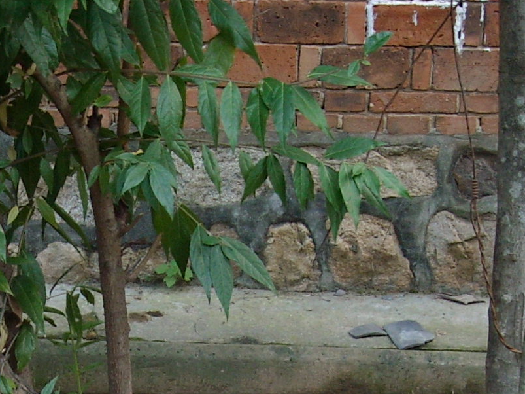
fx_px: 1714
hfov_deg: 17.3
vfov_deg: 12.4
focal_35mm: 113
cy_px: 608
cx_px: 99
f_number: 2.8
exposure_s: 1/60
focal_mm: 5.7
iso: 124
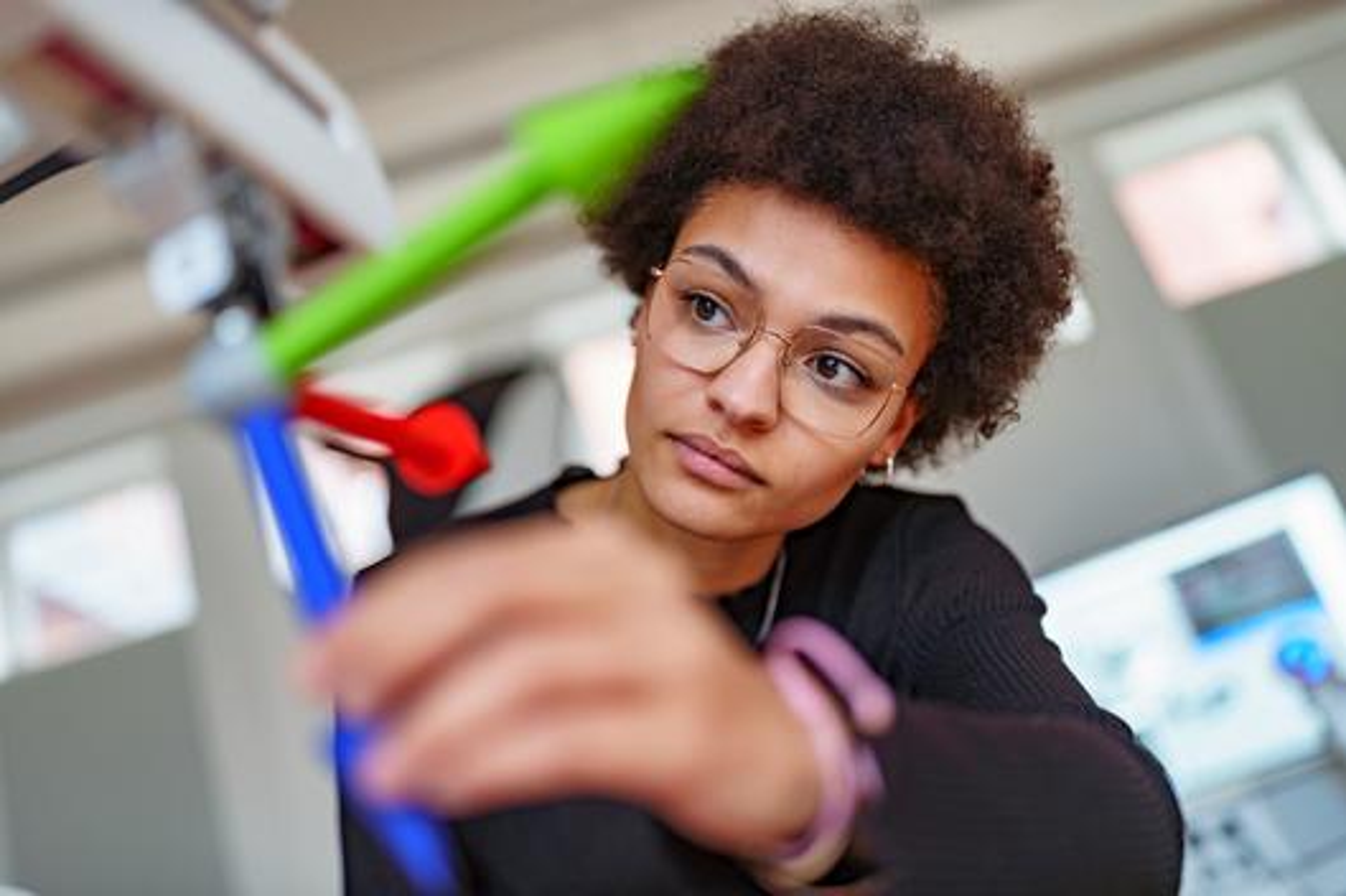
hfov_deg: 54.5
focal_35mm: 35
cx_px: 673
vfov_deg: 37.8
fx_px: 1308
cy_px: 448
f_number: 1.4
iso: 250
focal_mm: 35
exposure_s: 1/100
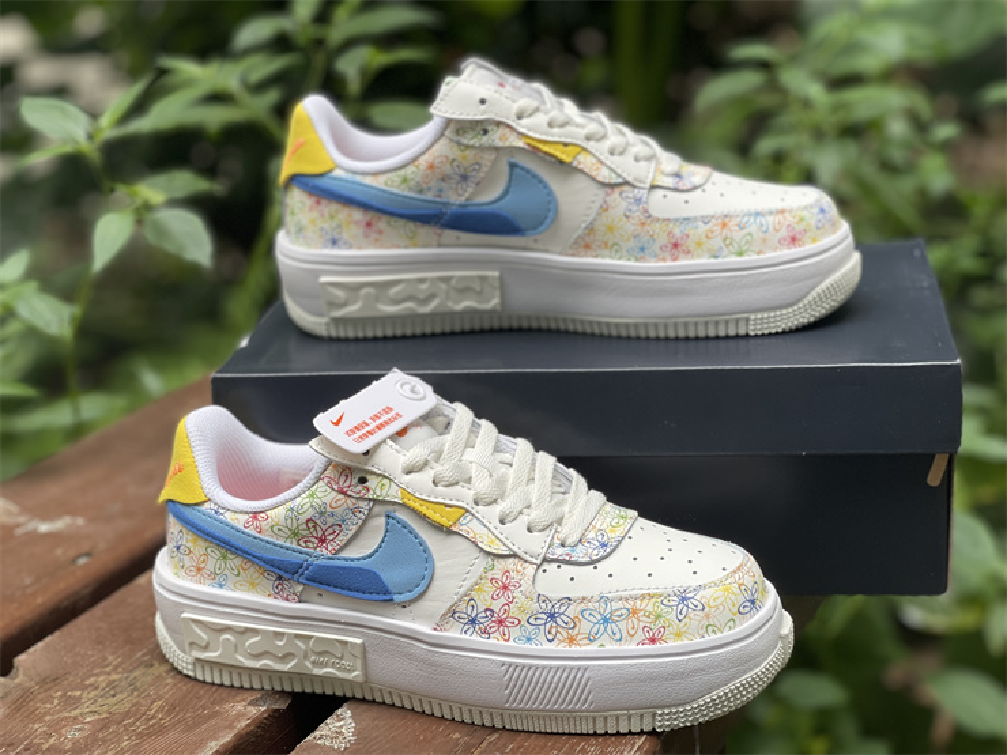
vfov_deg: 22.9
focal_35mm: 64
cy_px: 378
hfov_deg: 30.3
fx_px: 1862
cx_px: 504
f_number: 2.2
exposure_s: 1/121
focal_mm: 7.5
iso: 50
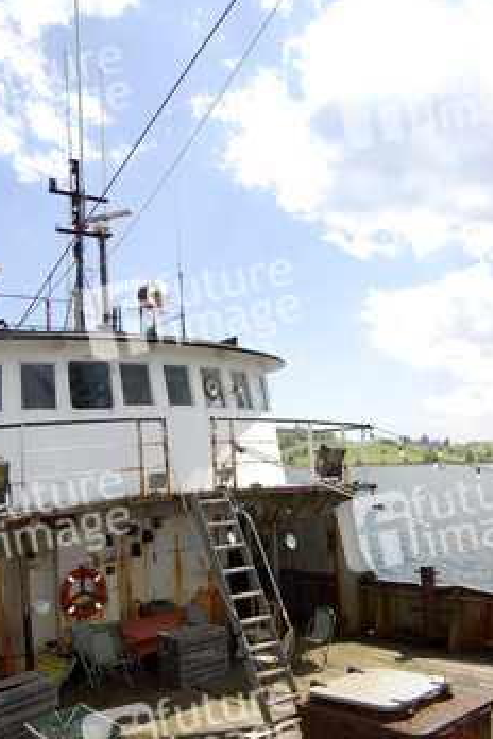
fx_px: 637
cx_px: 253
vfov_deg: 60.1
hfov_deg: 42.3
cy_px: 416
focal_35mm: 31
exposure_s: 1/500
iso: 200
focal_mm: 18
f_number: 7.1
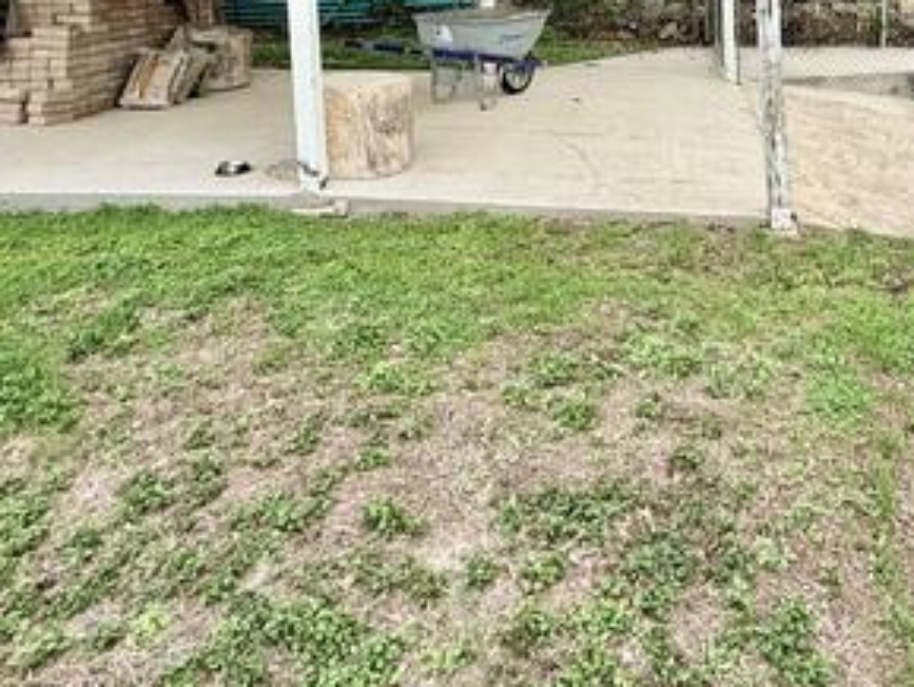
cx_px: 705
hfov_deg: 55.0
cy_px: -41
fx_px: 819
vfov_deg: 38.7
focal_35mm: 31
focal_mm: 2.22
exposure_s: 1/942
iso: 64
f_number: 2.2
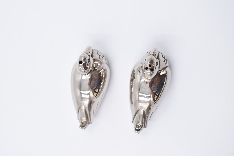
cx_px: 117
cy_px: 78
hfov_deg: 37.9
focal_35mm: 52
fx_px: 341
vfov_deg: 25.8
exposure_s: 1/100
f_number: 5.6
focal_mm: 35
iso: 160
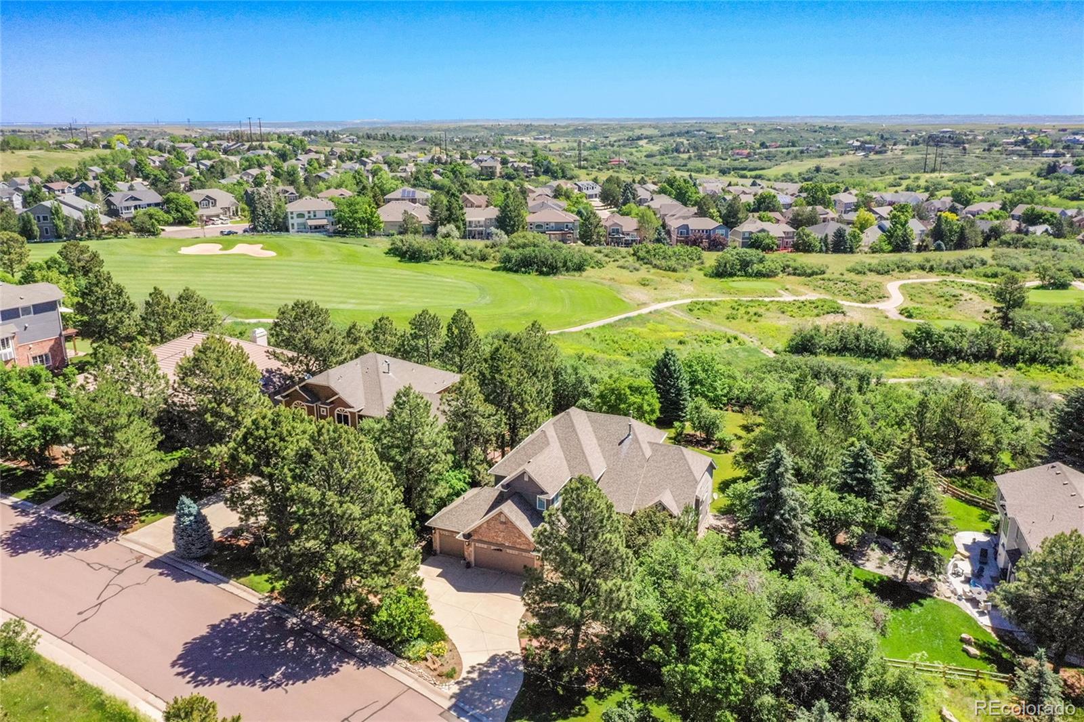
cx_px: 542
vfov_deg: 46.4
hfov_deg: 65.5
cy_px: 361
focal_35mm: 28
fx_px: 843
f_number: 8
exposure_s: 1/1600
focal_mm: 10.26
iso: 800
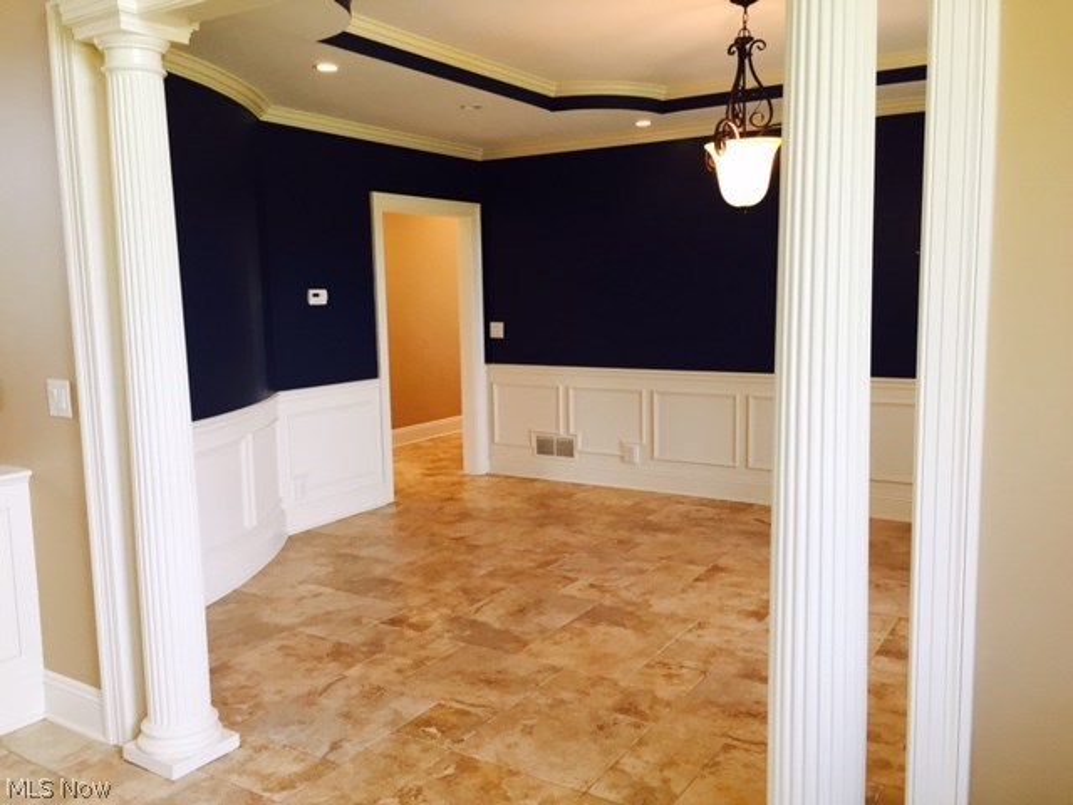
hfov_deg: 61.7
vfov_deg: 48.2
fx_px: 899
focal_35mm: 29
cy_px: 402
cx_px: 536
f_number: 2.2
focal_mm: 4.15
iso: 32
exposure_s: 1/30
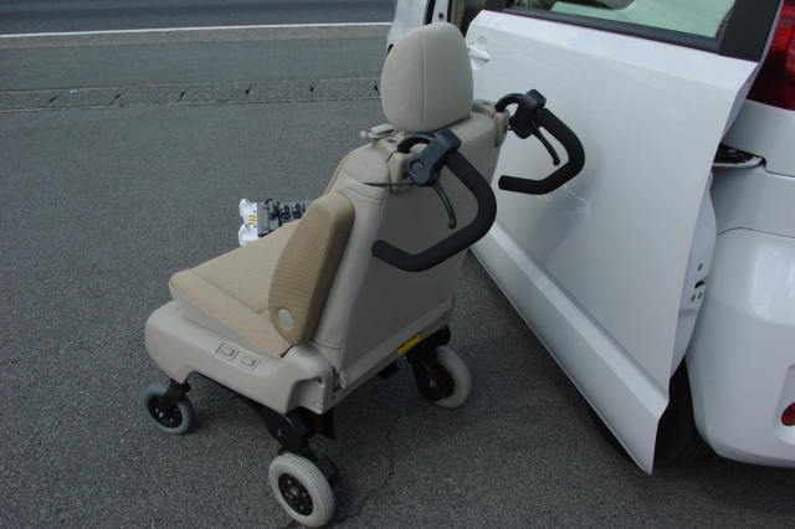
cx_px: 398
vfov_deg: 42.3
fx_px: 684
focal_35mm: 31
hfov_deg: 60.3
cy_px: 264
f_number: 10
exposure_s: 1/80
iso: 100
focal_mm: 21
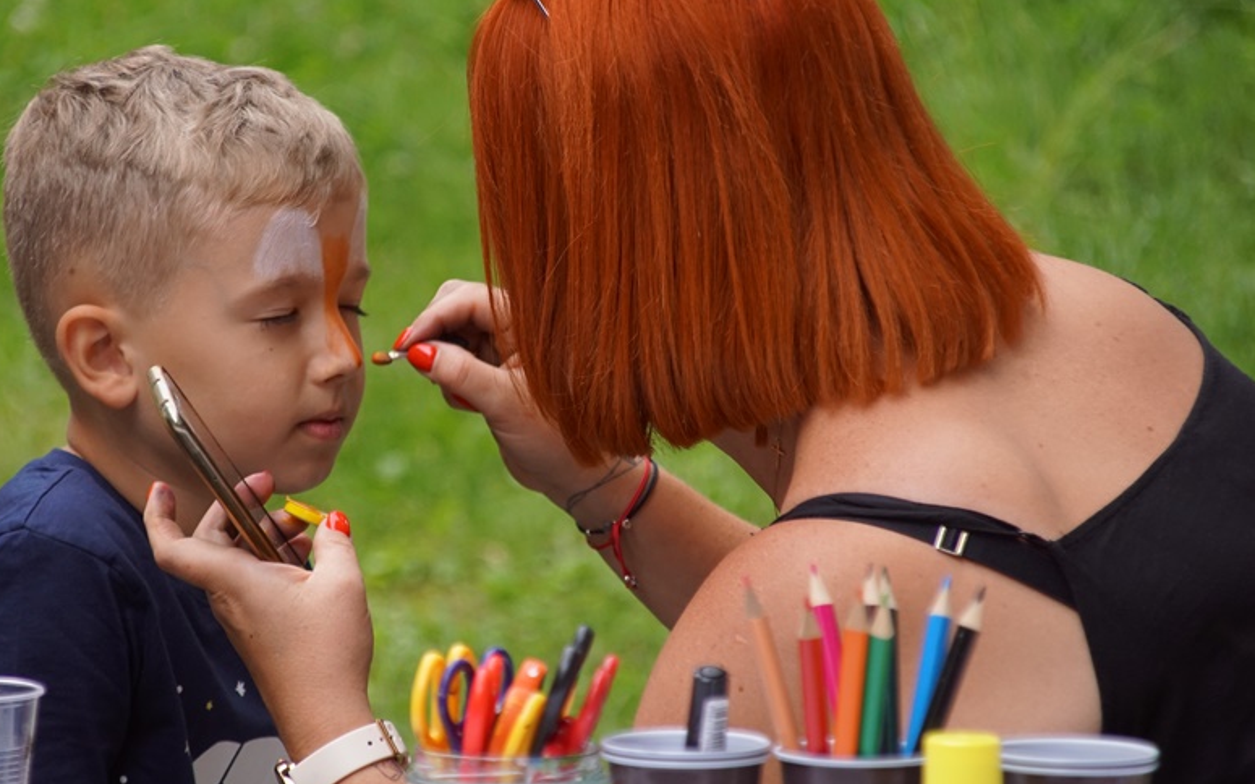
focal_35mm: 276
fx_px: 9438
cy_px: 407
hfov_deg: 7.6
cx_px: 449
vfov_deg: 4.8
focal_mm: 140
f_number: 5.6
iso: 500
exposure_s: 1/250
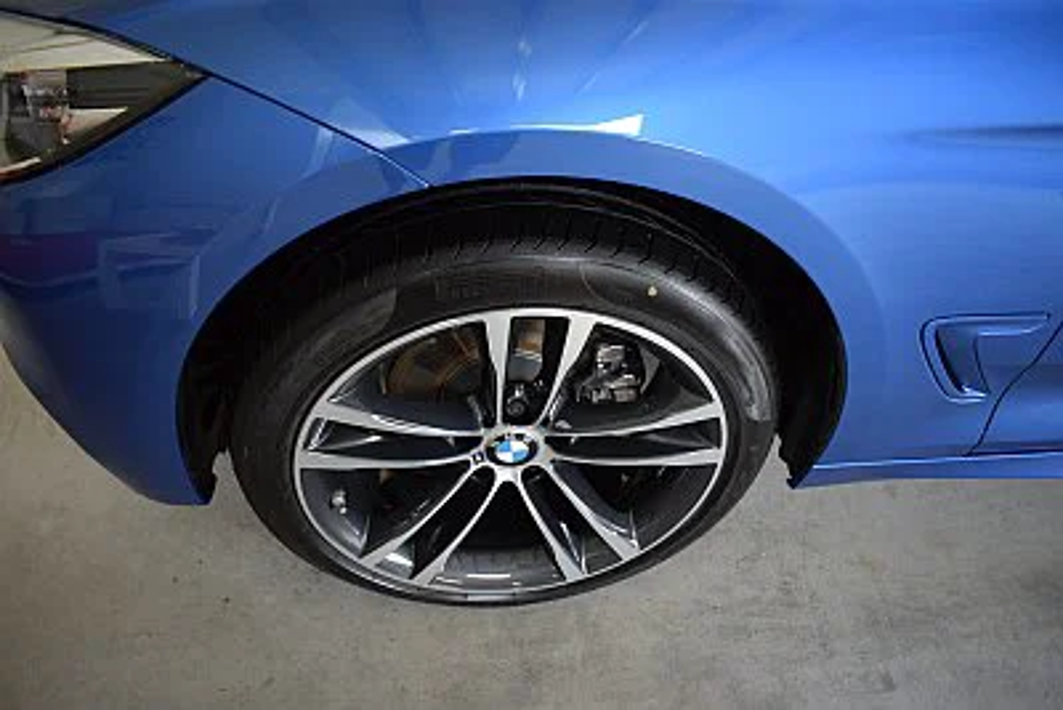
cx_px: 532
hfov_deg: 67.4
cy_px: 355
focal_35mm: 27
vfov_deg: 48.0
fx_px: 797
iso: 800
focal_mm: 18
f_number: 4
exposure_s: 1/60
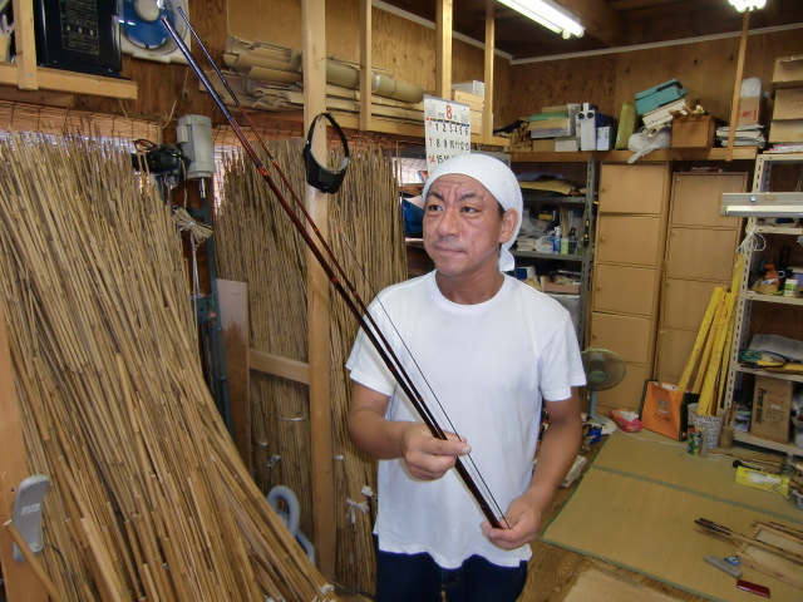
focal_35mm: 24
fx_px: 557
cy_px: 301
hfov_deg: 71.6
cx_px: 402
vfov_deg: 56.8
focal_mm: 4.3
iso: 200
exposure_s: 1/60
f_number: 3.2
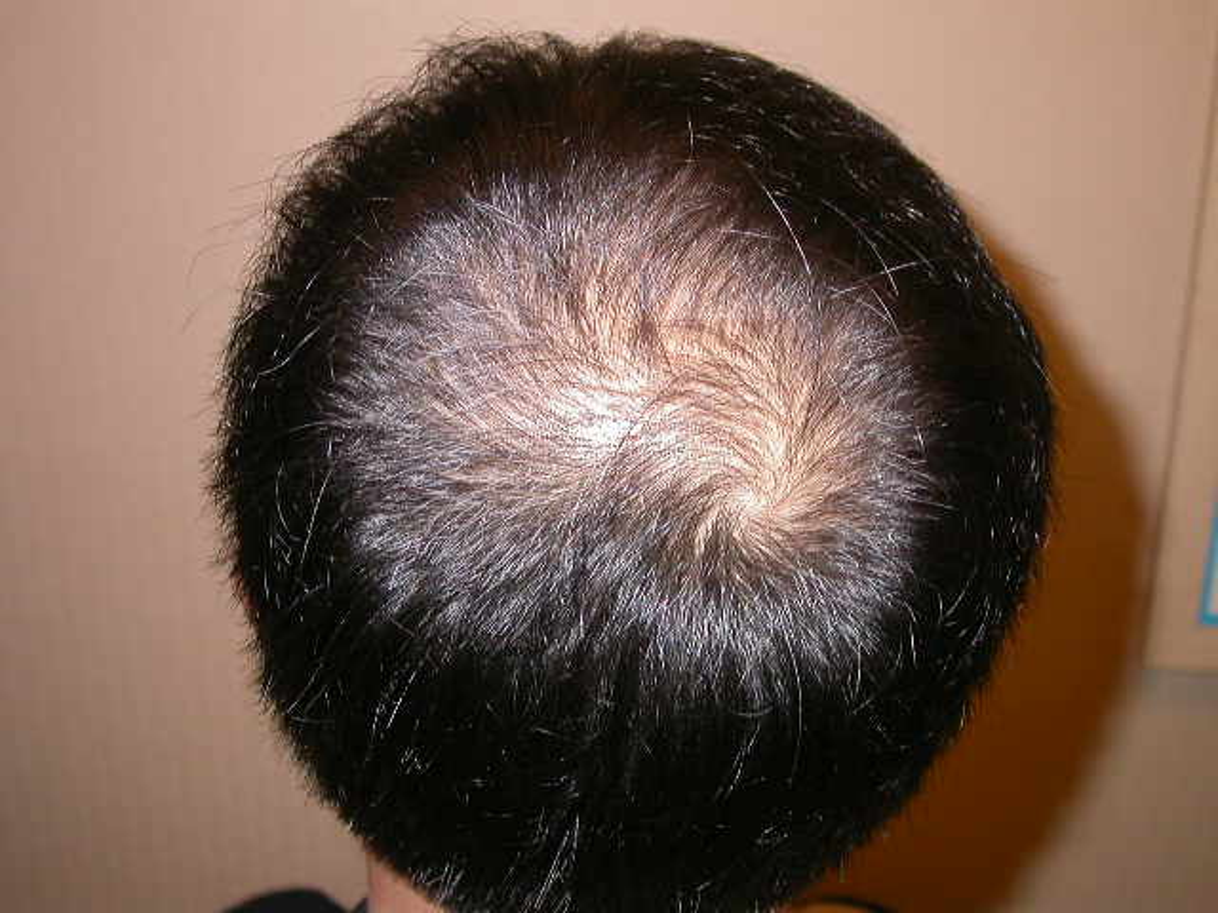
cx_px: 609
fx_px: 1724
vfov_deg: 29.7
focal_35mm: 49
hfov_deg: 38.9
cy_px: 456
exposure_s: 1/60
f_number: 2.8
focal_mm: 10.2
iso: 100
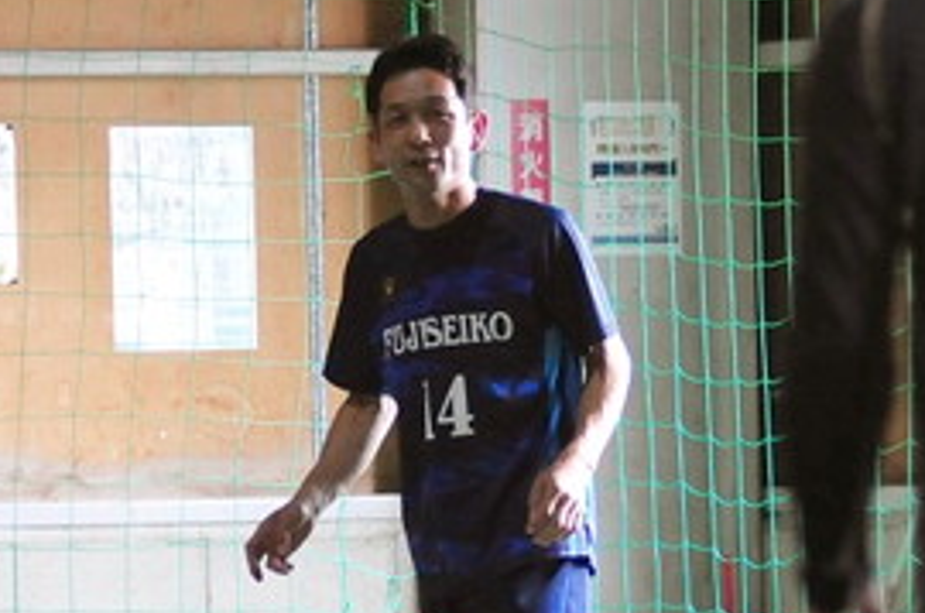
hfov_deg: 5.1
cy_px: 577
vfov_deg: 3.4
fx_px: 10472
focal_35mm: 408
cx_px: 243
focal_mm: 105
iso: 2500
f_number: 2.8
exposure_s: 1/500
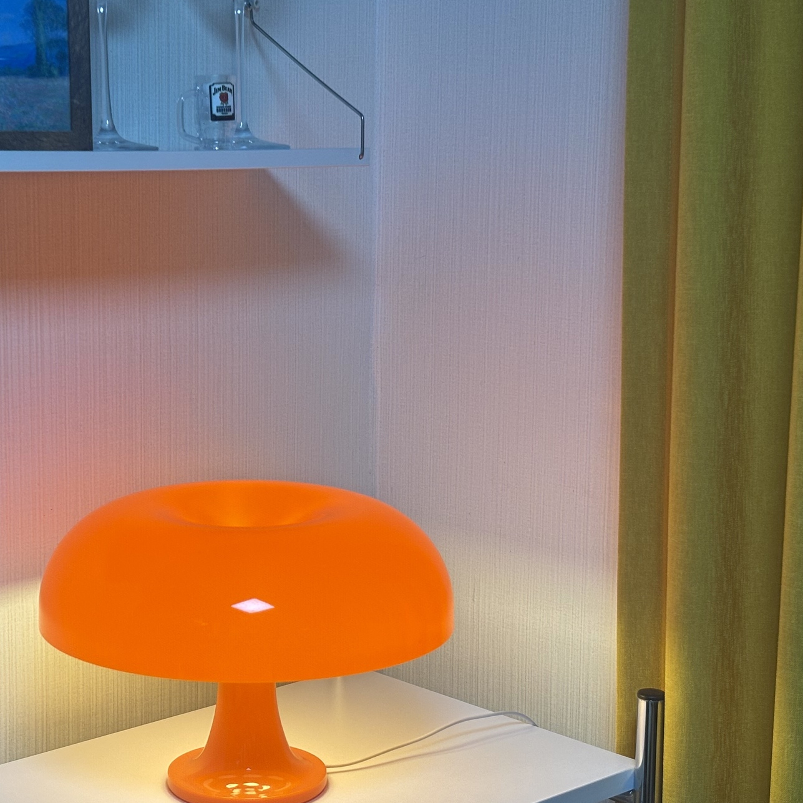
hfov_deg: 23.8
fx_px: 1890
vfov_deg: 24.0
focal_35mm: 72
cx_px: 249
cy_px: 376
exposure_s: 1/60
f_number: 1.6
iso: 32
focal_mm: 5.96
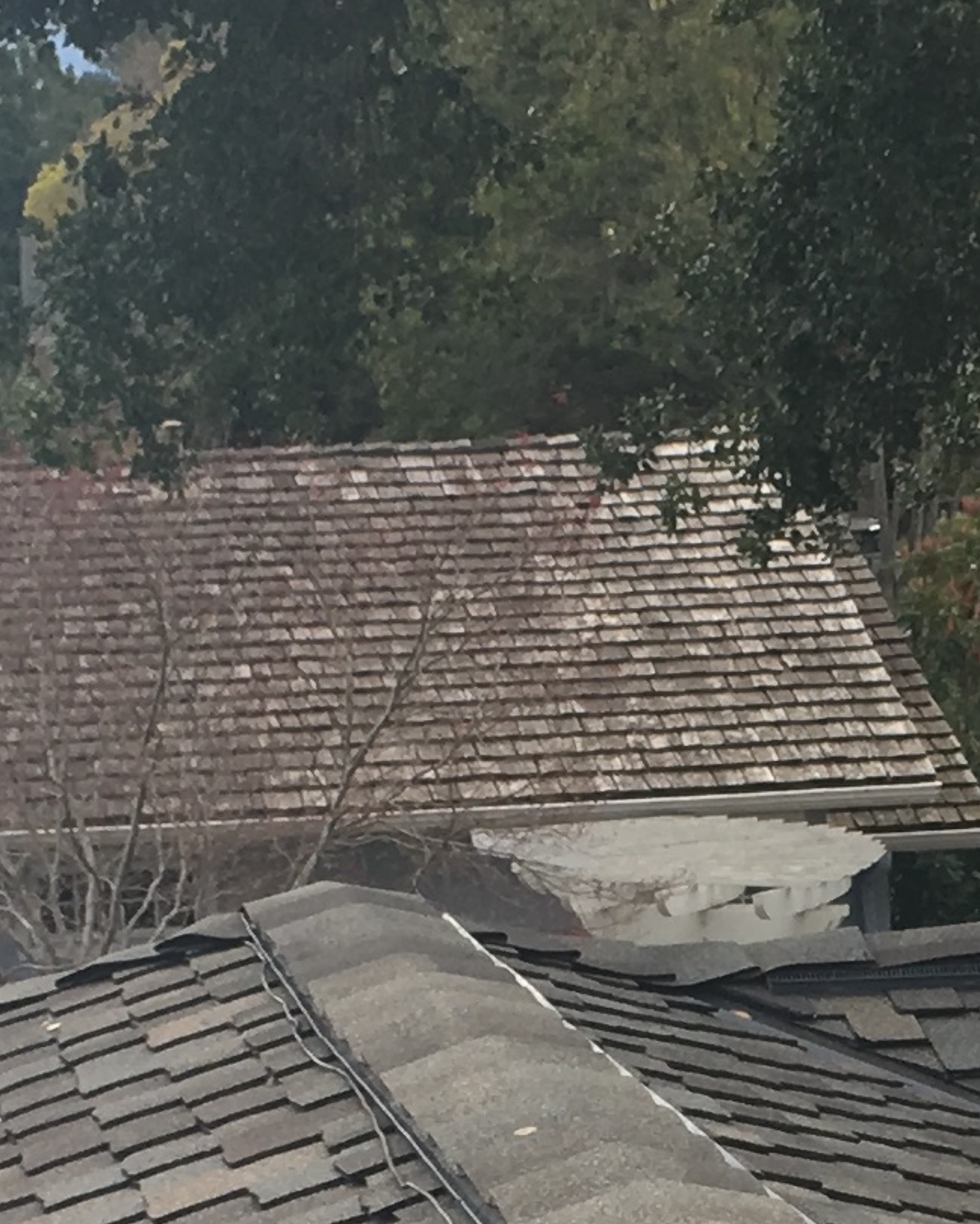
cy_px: 1384
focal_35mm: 141
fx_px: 5108
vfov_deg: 13.4
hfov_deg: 10.8
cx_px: 1009
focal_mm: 4.15
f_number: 2.2
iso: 25
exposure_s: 1/346
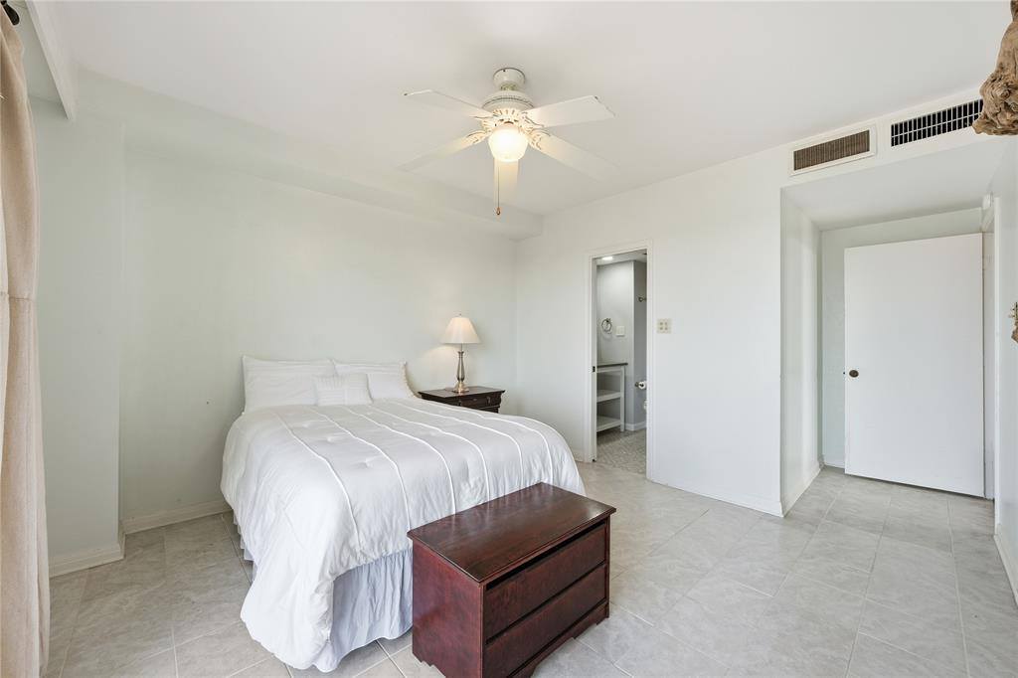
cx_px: 509
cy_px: 339
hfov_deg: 104.3
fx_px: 396
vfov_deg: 81.2
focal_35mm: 14
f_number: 9
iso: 250
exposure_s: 1/250
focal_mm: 14
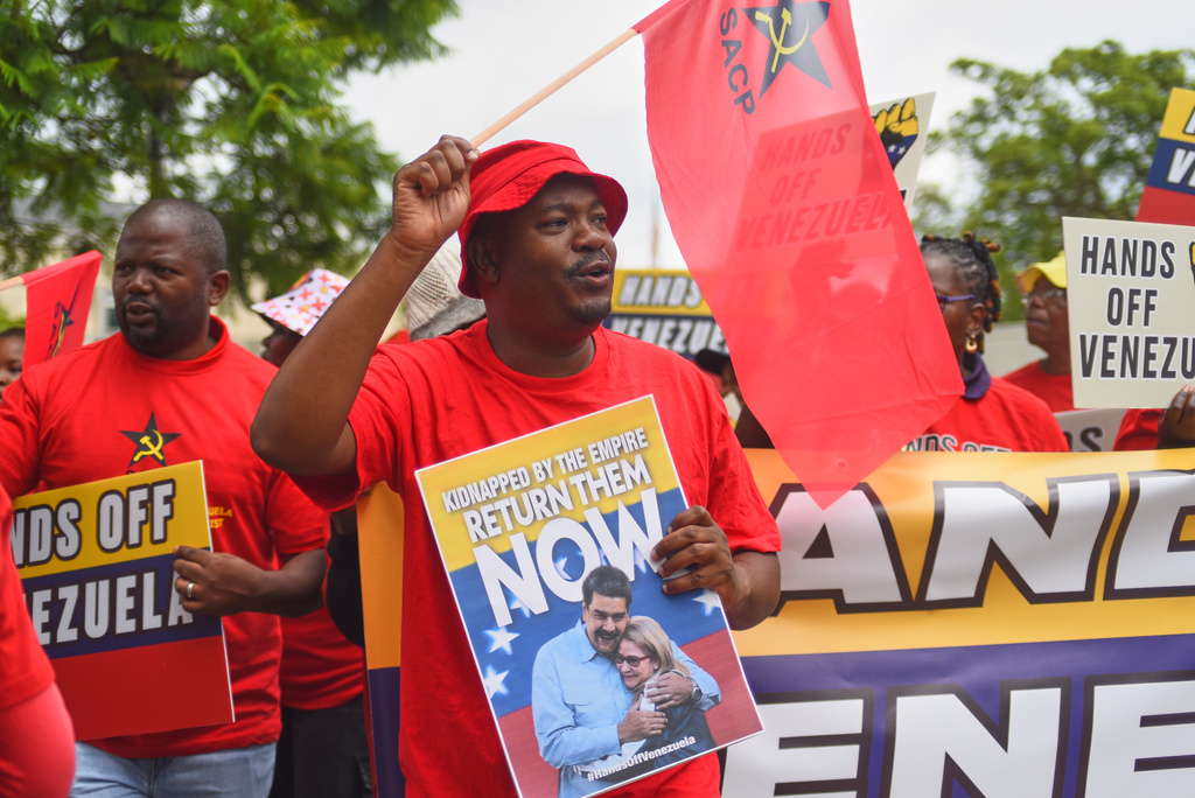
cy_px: 399
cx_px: 598
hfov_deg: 36.2
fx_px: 1827
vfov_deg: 24.7
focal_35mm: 55
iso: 100
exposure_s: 1/1250
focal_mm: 55
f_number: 2.8
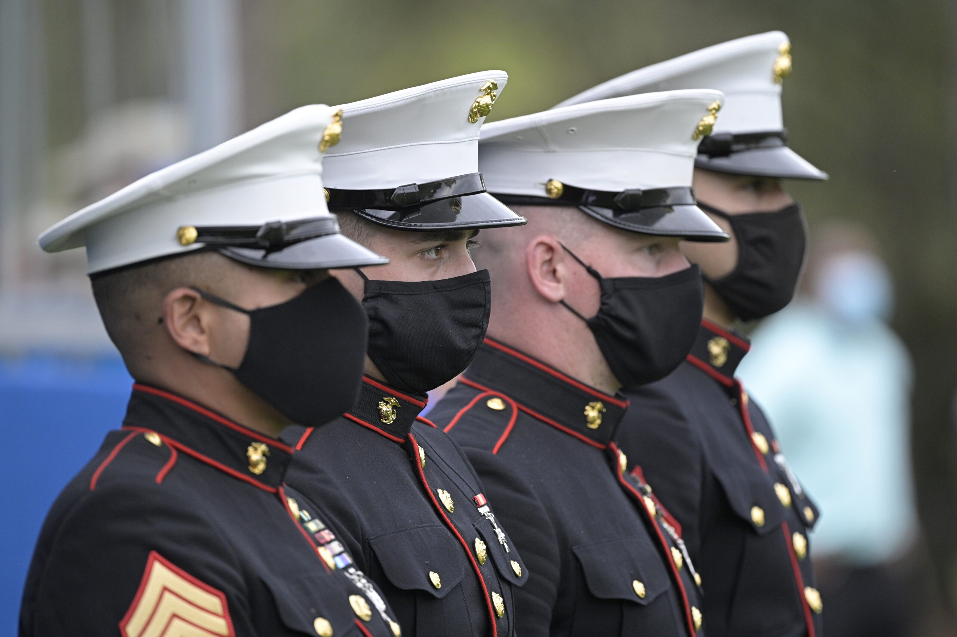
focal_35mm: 500
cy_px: 318
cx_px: 478
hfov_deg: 4.1
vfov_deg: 2.7
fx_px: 13282
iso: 2500
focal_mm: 500
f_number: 5.6
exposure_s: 1/1000
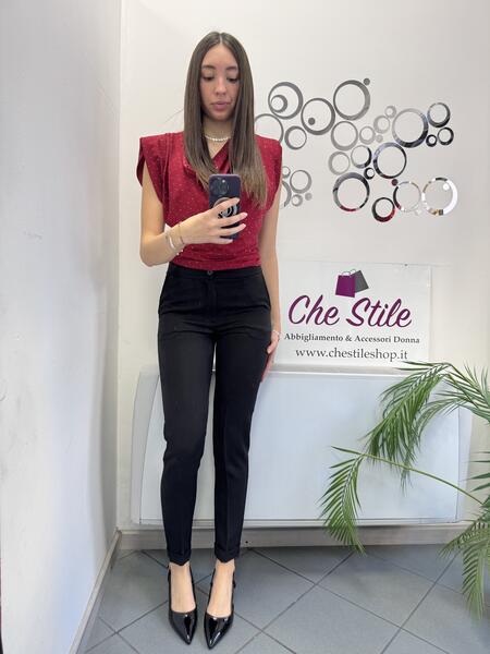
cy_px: 327
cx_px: 245
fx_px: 453
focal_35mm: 24
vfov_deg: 71.6
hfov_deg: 56.8
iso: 125
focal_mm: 6.76
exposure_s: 1/100
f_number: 1.78
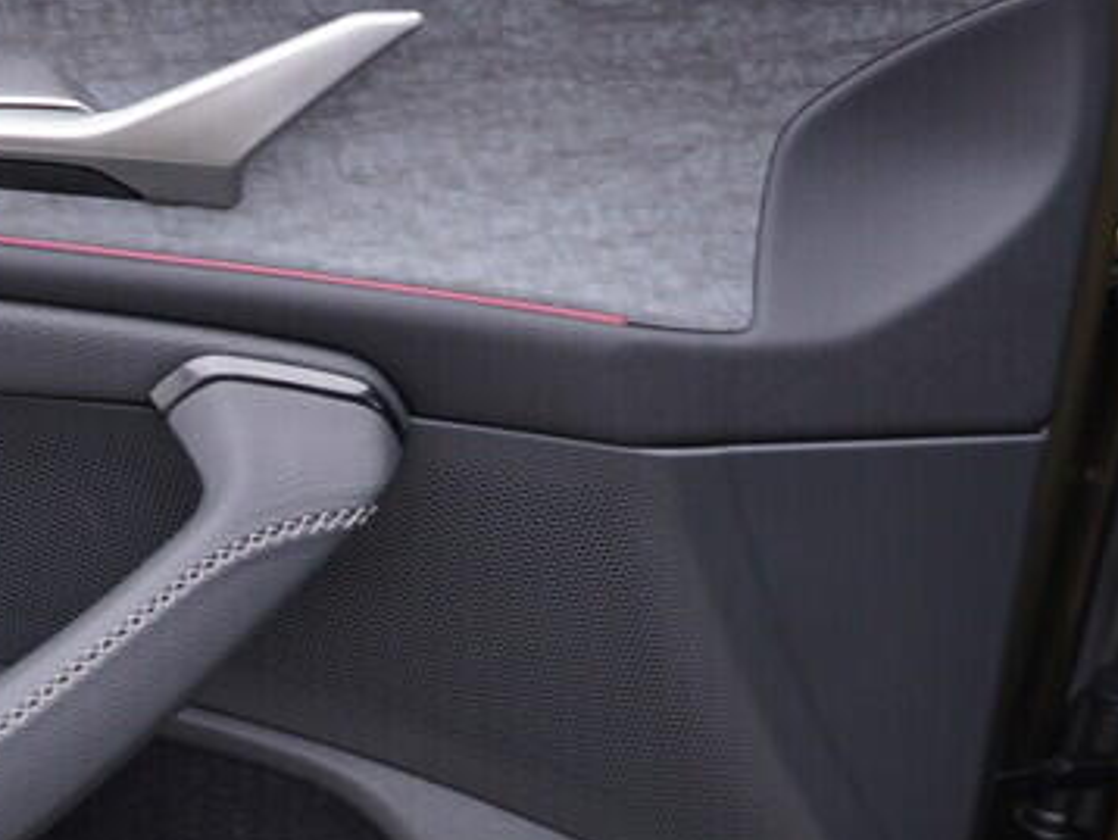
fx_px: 3200
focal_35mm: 99
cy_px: 701
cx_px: -247
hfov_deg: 18.7
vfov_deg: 14.8
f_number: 2.8
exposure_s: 1/40
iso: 125
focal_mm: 24
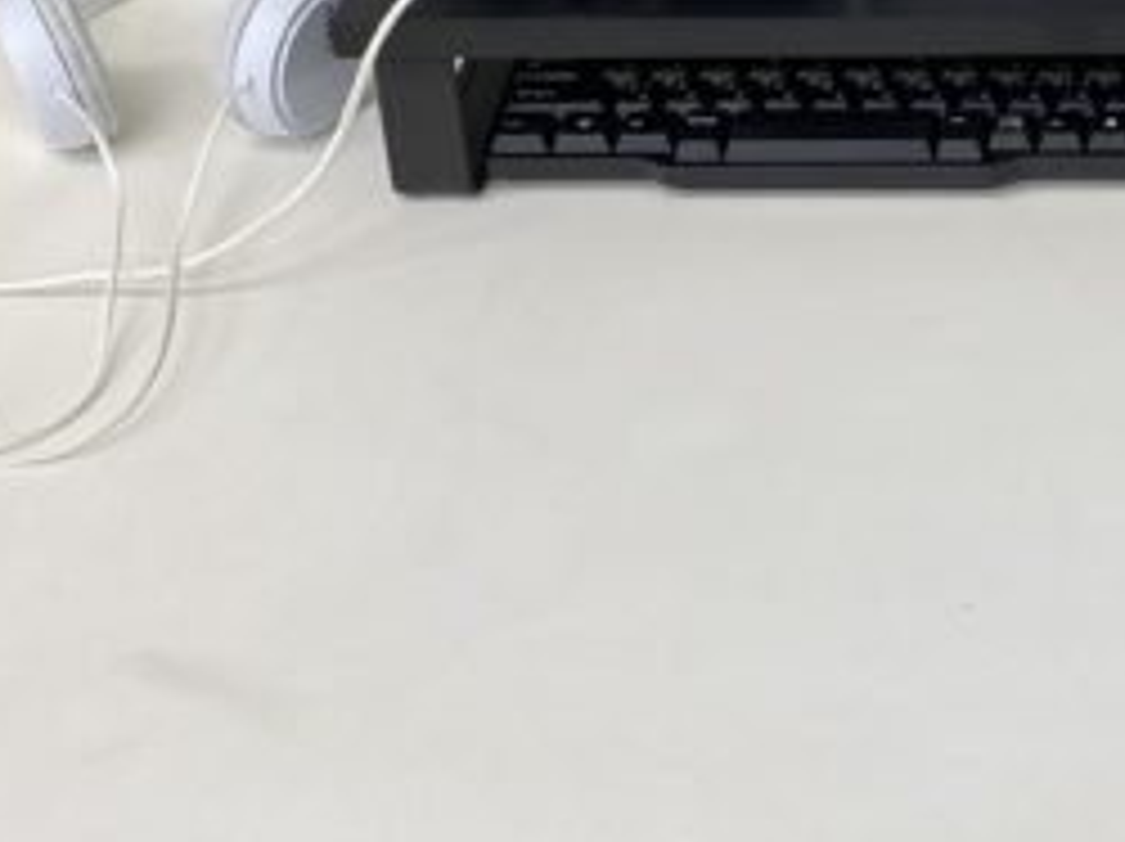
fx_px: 2597
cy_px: -9
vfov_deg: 17.9
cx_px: 1197
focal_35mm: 80
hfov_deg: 23.2
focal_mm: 4.25
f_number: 1.8
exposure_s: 1/60
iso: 64
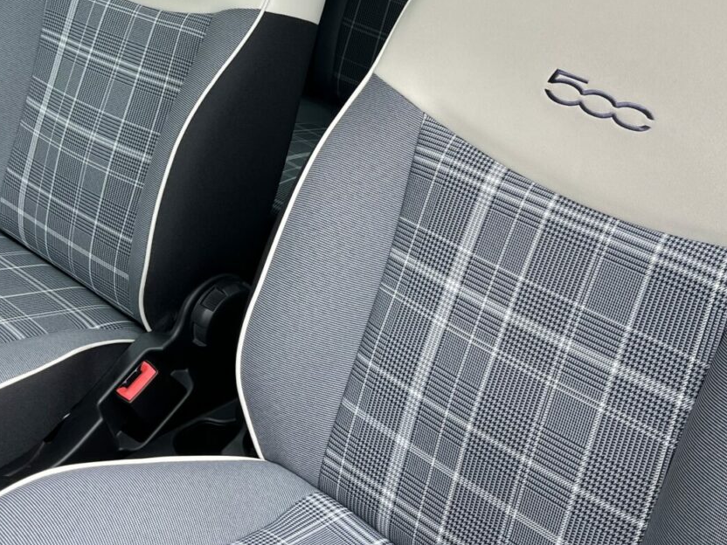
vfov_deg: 29.2
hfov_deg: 39.6
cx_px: 379
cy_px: 67
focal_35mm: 48
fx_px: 1008
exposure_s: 1/122
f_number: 1.6
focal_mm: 5.1
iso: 50
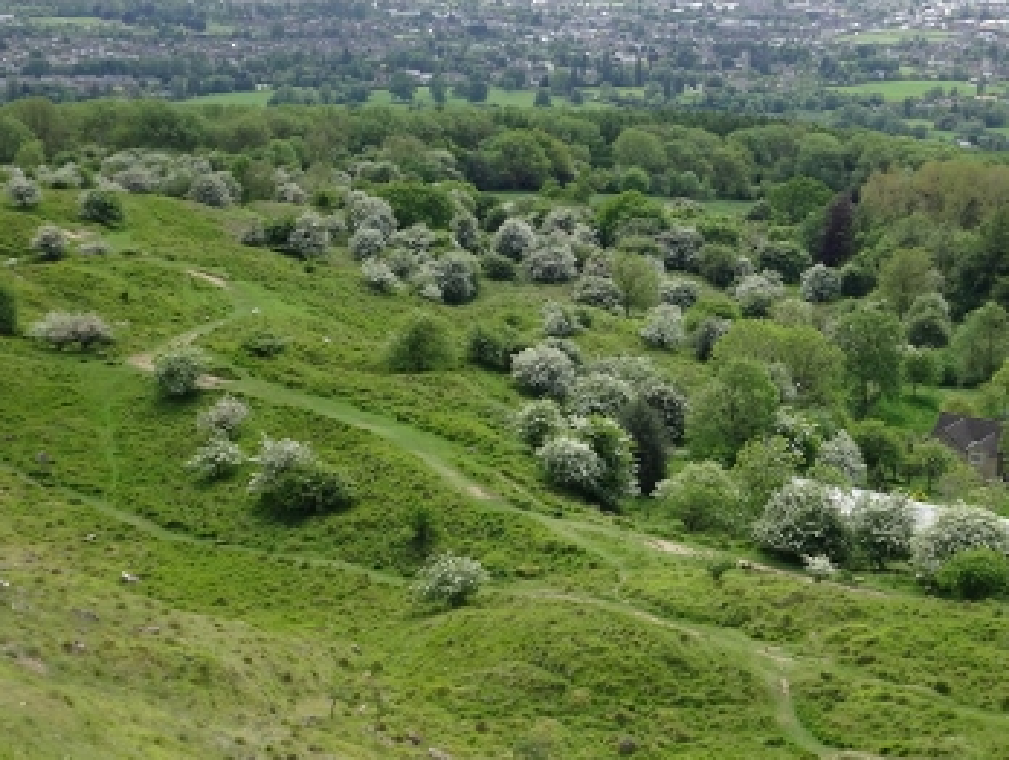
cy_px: 432
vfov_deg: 23.7
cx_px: 623
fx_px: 1810
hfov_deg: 31.0
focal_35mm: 62
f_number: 4.5
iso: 80
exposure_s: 1/250
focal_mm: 8.18
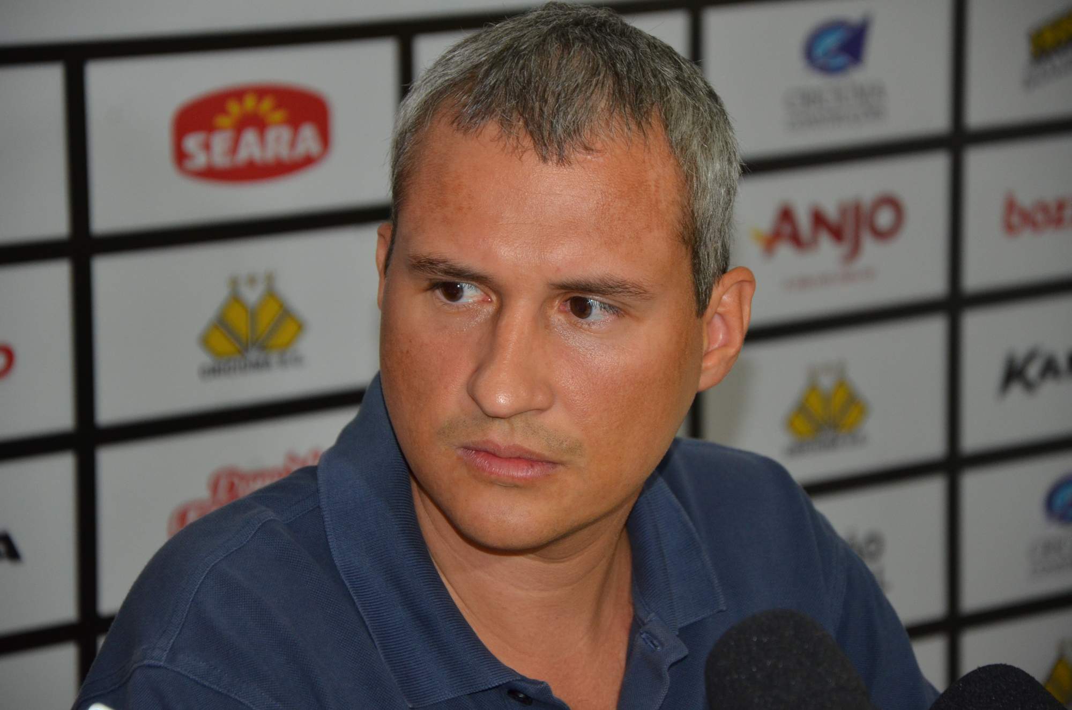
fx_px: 4681
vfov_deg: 8.7
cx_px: 536
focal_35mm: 158
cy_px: 355
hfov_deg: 13.1
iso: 800
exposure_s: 1/60
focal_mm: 105
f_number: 5.6
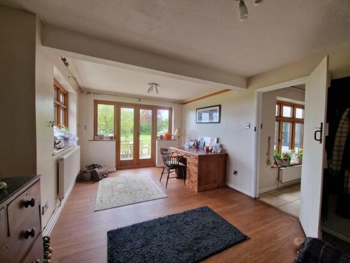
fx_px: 131
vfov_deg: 89.9
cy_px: 132
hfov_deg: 106.2
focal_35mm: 13
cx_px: 175
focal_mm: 2.2
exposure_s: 1/50
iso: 64
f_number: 2.2
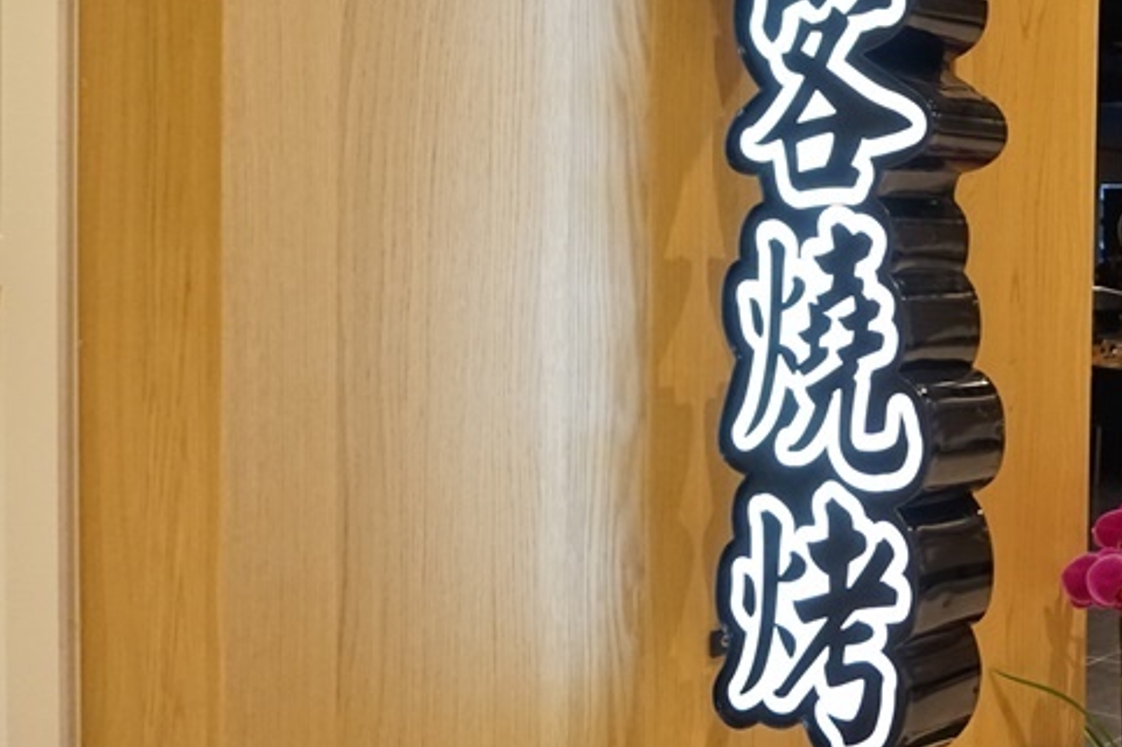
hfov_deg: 34.4
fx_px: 1589
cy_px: 297
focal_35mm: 51
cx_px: 1185
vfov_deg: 26.4
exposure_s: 1/160
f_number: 3.5
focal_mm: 16
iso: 2000
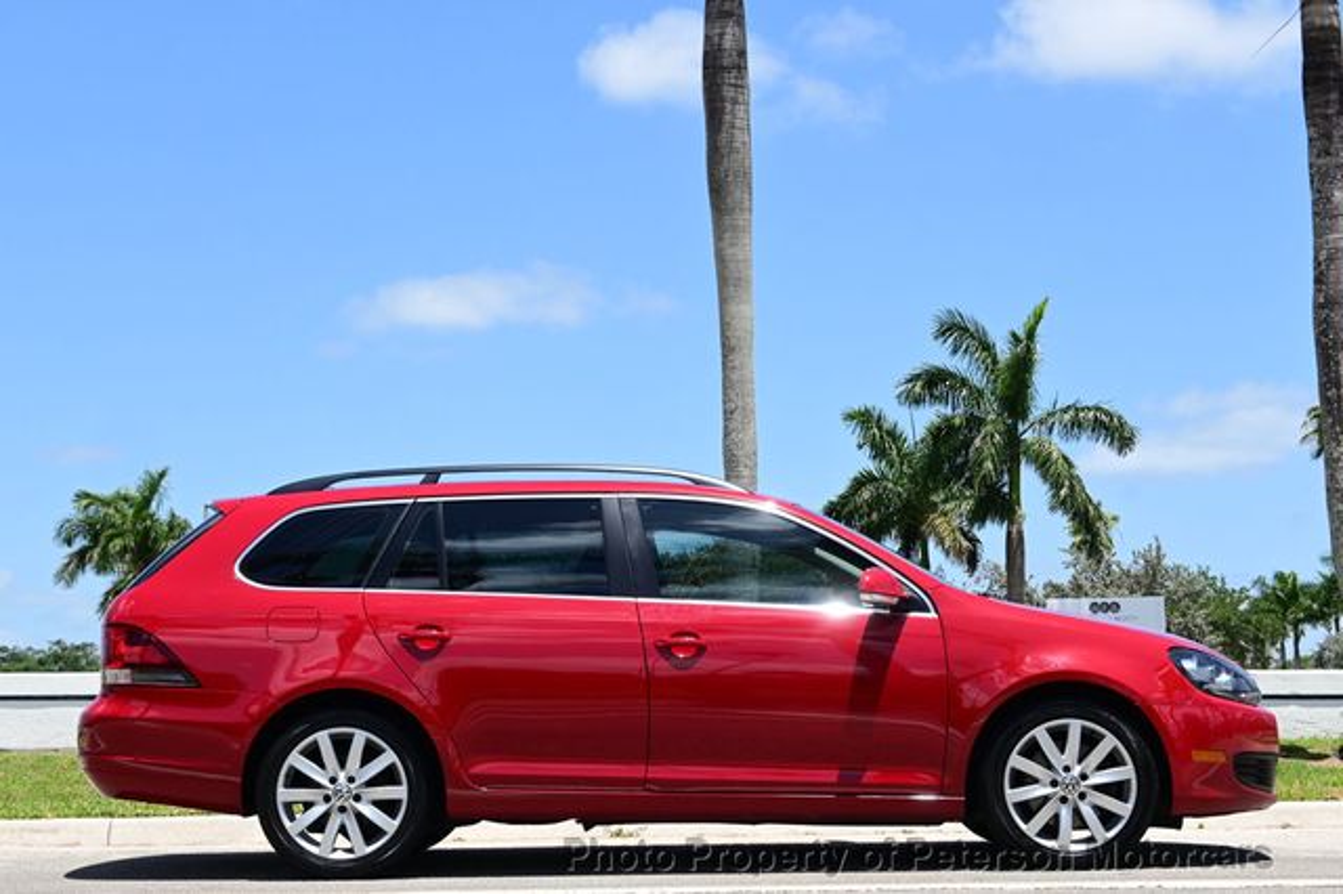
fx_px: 2573
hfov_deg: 29.3
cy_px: 447
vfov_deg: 19.7
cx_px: 672
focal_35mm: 69
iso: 100
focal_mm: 46
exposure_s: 1/250
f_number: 8
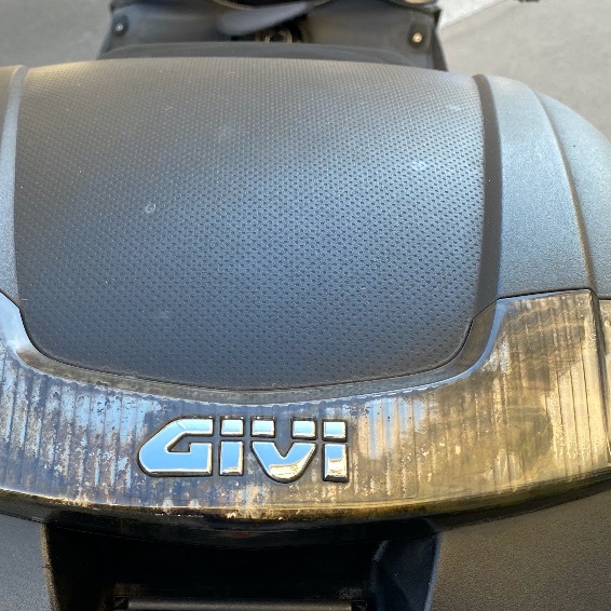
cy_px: 439
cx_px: 253
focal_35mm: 52
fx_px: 1038
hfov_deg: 32.7
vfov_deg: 32.3
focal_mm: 4.25
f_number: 1.8
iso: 50
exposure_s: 1/121
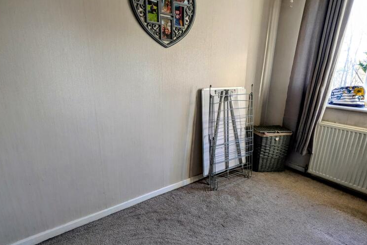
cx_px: 189
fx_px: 204
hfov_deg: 84.0
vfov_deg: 61.8
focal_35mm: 20
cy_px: 133
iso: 93
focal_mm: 1.83
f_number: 2.2
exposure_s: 1/50
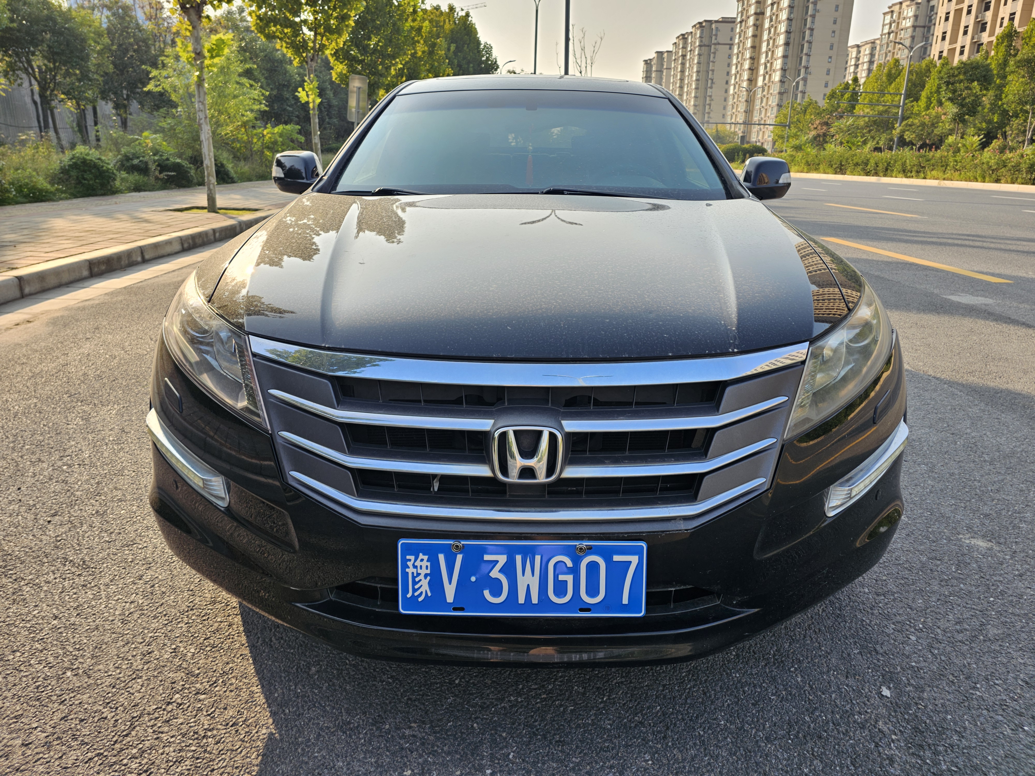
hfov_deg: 73.9
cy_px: 388
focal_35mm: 23
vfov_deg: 58.9
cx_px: 518
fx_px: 688
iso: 10
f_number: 1.7
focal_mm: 6.3
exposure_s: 1/215
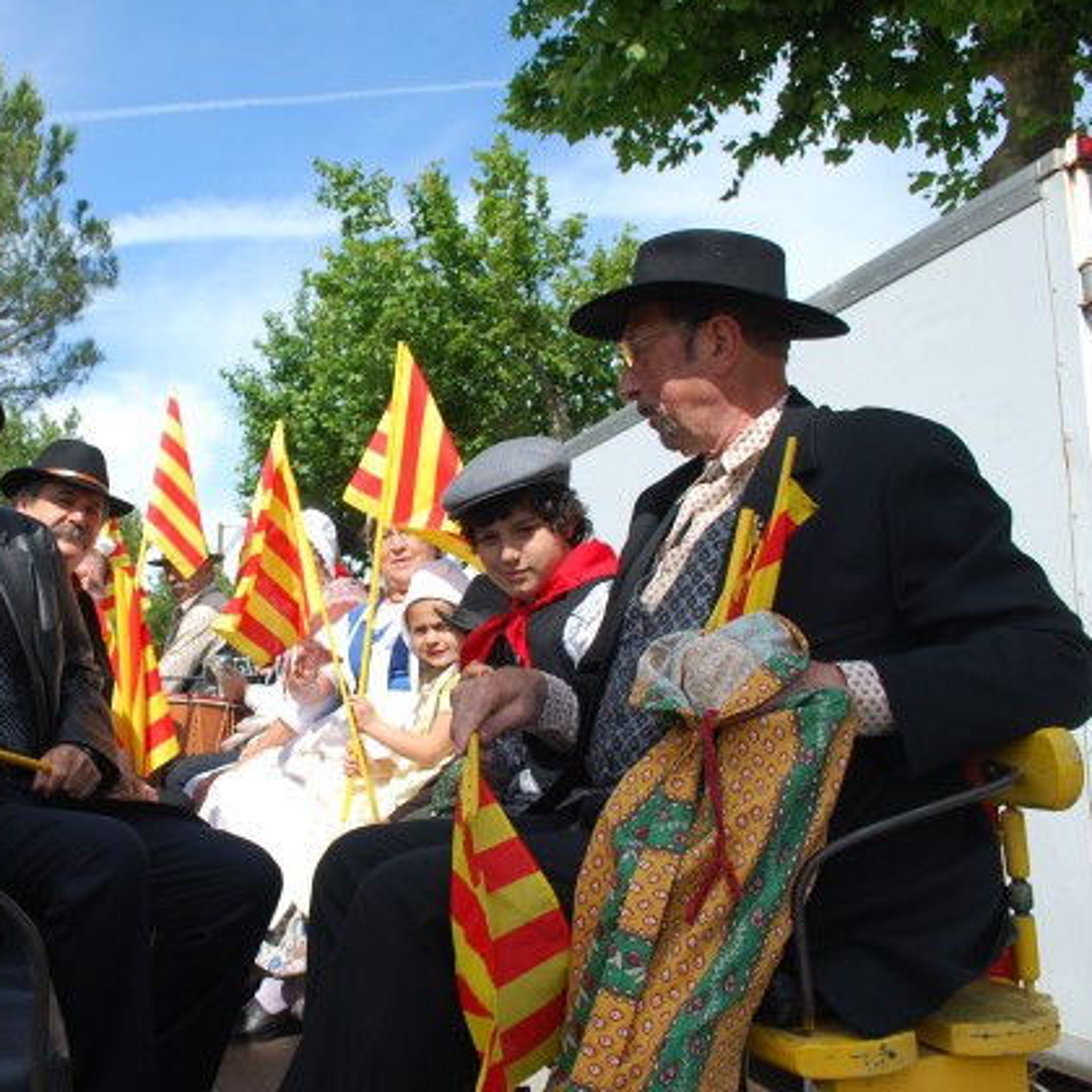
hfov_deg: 45.9
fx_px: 1249
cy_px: 547
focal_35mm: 35
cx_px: 304
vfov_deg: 47.2
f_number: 7.1
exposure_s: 1/200
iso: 100
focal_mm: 18
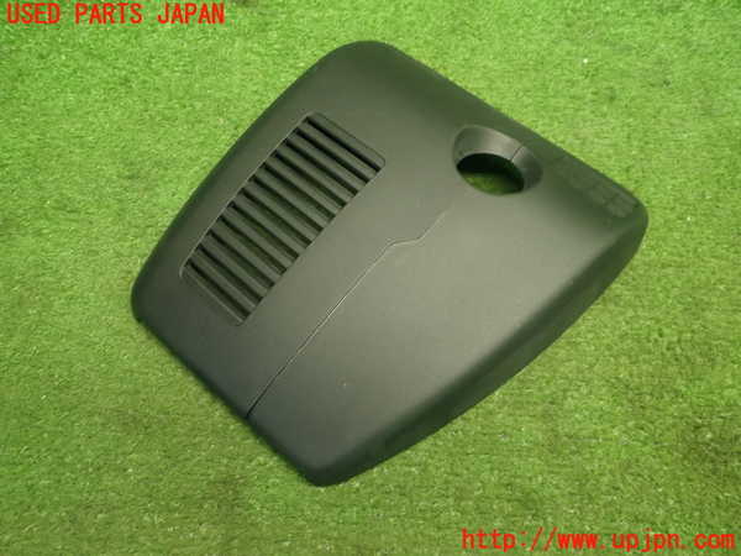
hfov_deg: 60.0
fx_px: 642
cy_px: 278
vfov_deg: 46.8
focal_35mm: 30
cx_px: 370
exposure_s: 1/30
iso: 320
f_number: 2.3
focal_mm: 5.4
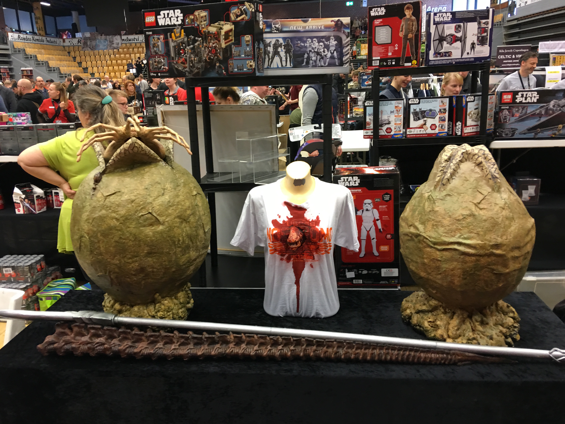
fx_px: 473
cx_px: 282
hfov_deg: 61.7
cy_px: 212
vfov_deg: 48.2
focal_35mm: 29
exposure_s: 1/17
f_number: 2.2
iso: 64
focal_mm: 4.15
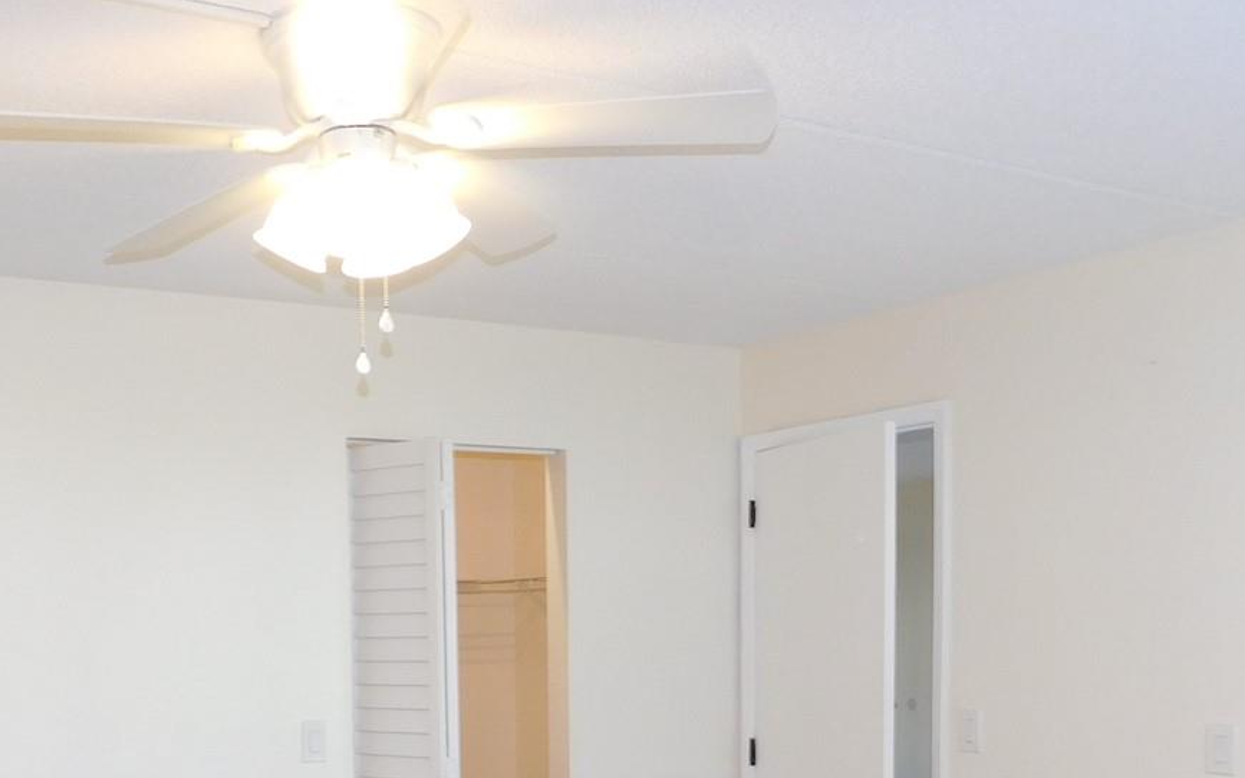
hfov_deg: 44.1
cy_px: 768
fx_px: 1527
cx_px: 481
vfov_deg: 27.1
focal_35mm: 45
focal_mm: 4
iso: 160
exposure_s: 1/30
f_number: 3
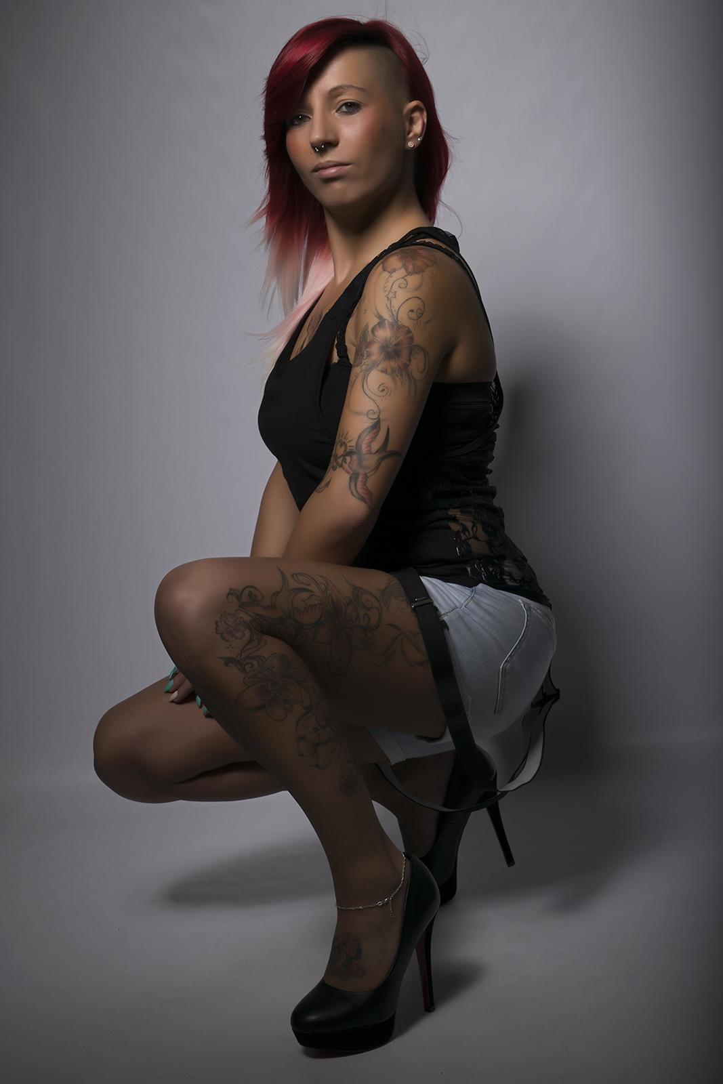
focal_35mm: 72
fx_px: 2168
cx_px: 362
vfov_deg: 28.1
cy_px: 542
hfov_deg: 18.9
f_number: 11
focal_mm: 48
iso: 100
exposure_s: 1/200
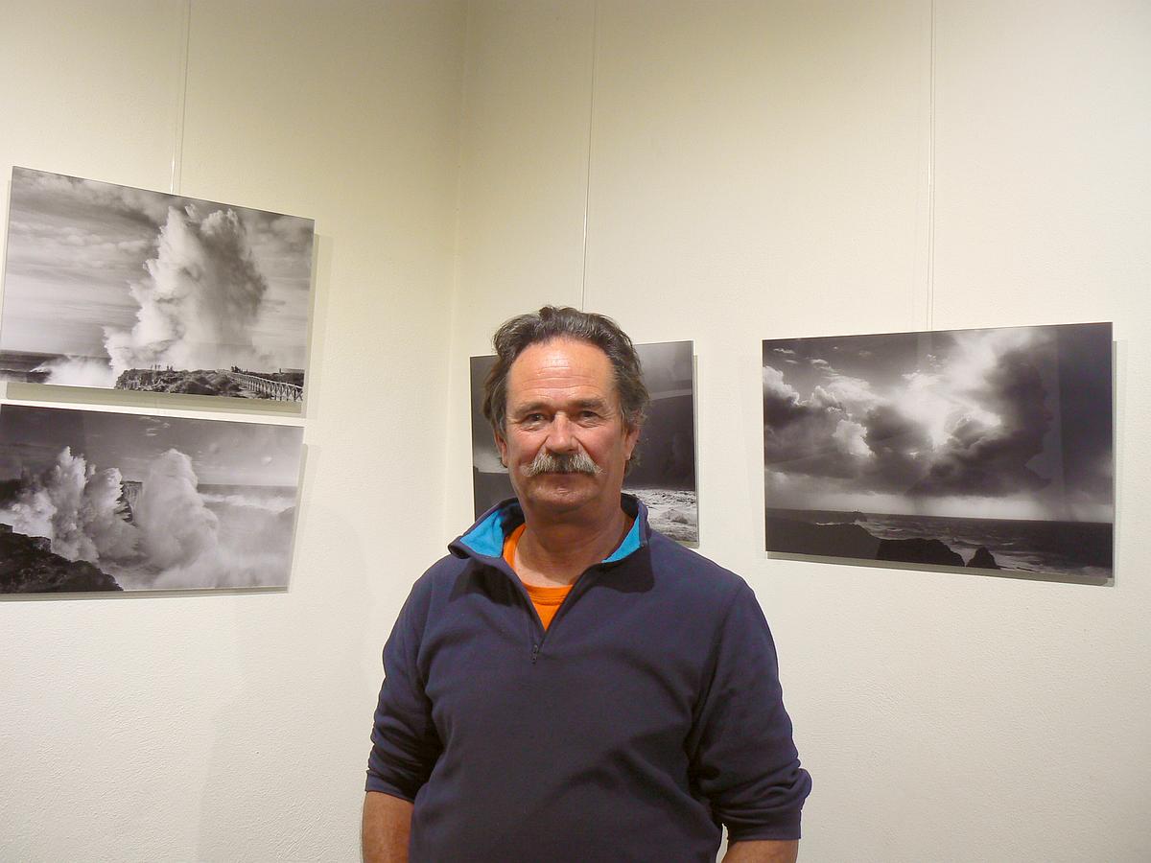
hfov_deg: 51.4
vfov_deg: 39.7
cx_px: 576
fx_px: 1197
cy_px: 432
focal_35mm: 36
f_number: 2.8
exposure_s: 1/30
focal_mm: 6
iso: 80
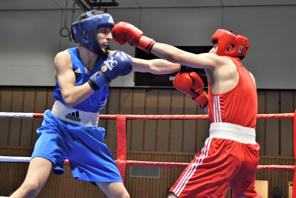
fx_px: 543
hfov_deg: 30.5
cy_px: 99
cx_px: 148
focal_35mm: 66
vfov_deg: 20.6
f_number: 2.8
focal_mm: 44
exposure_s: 1/640
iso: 3200
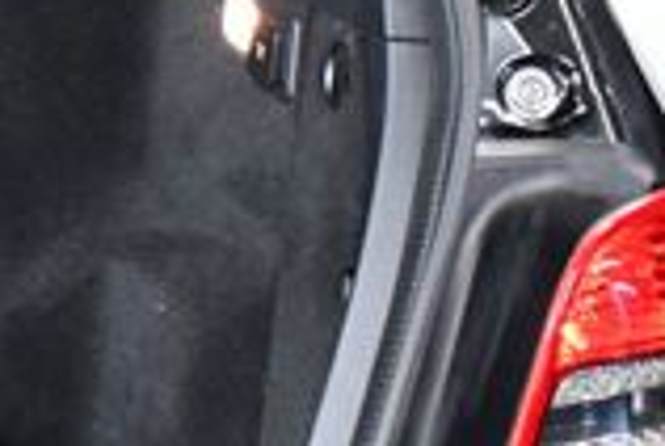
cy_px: 105
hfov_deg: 12.5
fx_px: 2702
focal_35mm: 146
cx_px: -614
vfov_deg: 9.4
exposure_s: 1/100
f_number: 3.5
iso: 3200
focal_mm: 18
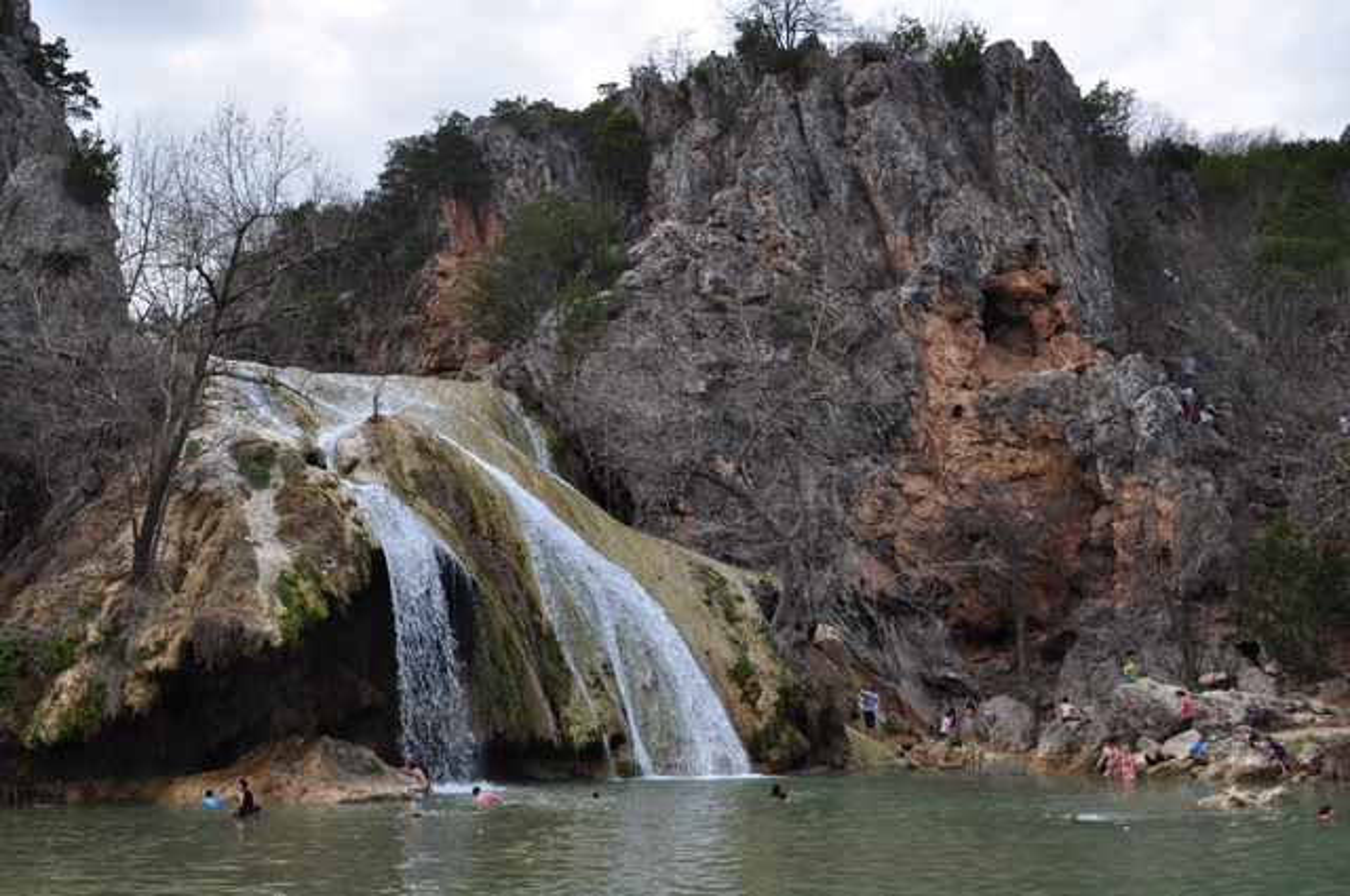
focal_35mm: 45
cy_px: 448
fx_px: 1685
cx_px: 675
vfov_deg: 29.8
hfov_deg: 43.7
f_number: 10
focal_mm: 30
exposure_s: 1/200
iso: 200
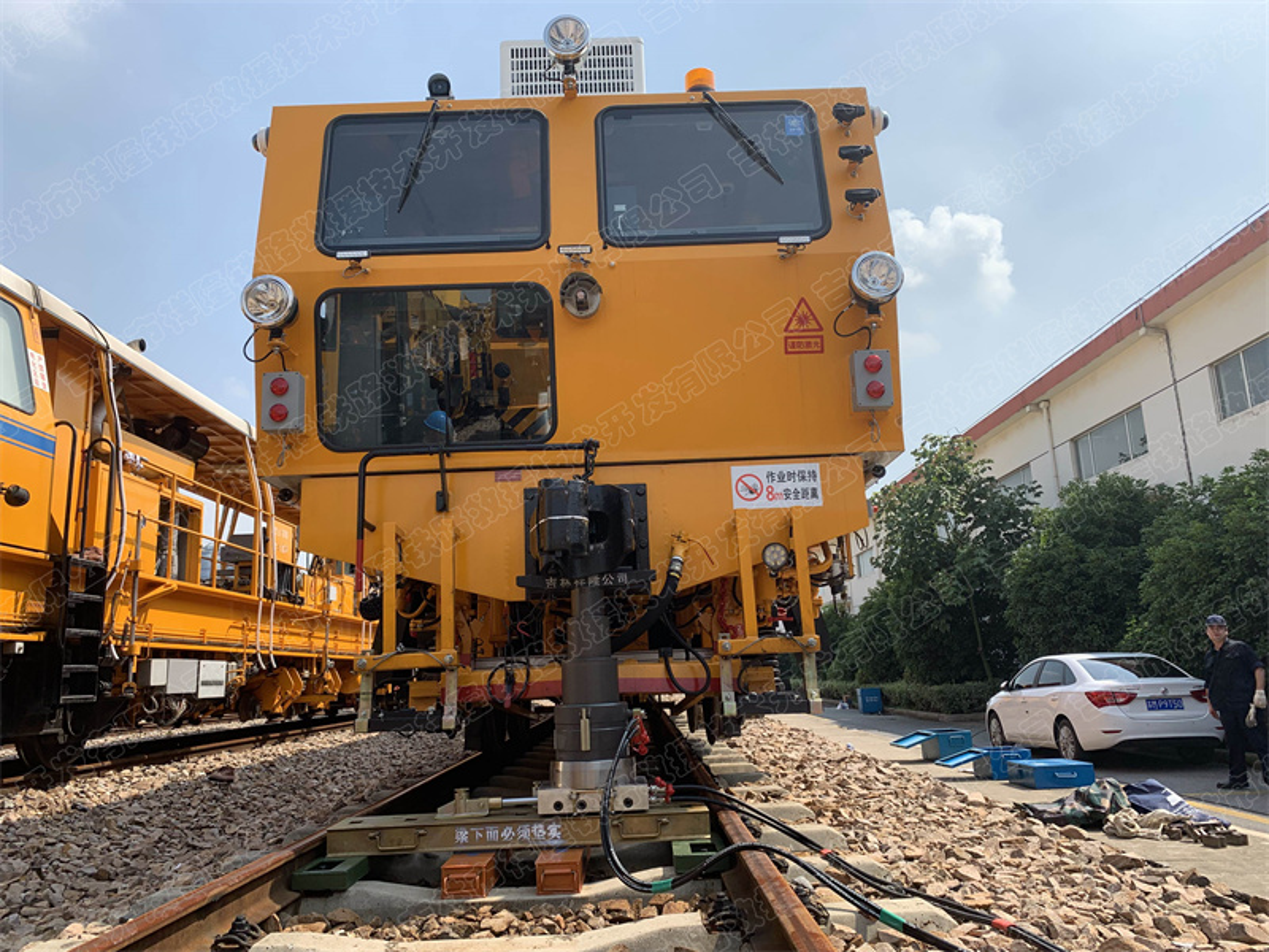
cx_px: 634
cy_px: 476
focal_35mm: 26
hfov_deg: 67.3
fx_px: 953
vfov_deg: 53.1
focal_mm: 4.25
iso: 25
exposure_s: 1/1812
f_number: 1.8
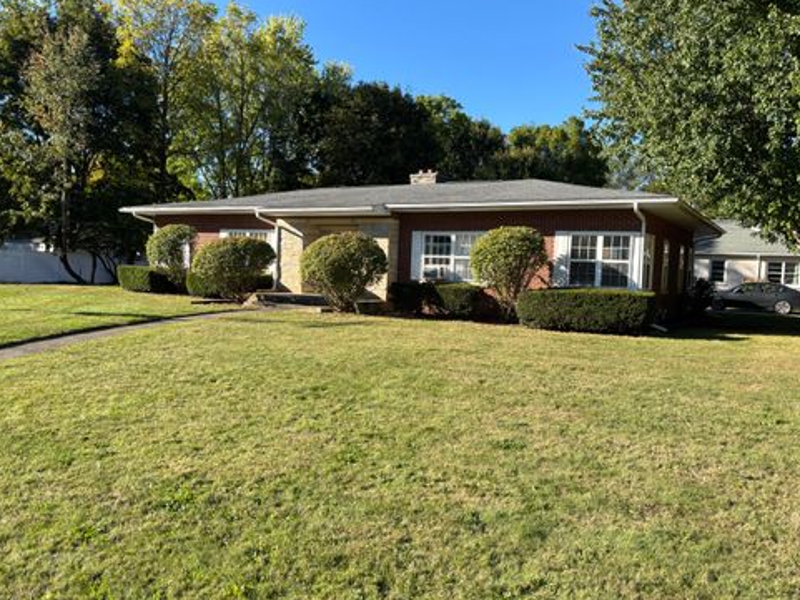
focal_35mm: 27
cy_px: 302
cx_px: 406
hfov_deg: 65.3
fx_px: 624
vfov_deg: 51.4
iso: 50
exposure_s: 1/1220
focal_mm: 5.96
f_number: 1.6
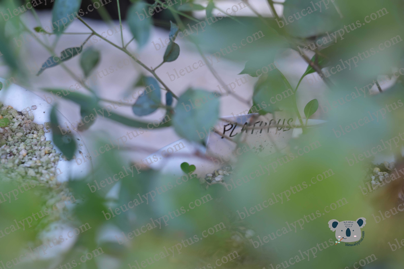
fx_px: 943
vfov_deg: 16.3
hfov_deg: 24.2
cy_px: 134
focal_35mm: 84
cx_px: 202
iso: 200
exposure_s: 1/38
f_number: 2.8
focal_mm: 56
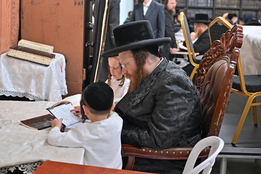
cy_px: 87
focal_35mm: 55
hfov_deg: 36.2
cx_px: 130
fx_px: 399
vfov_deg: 24.6
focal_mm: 55
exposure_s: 1/200
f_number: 4
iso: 1000
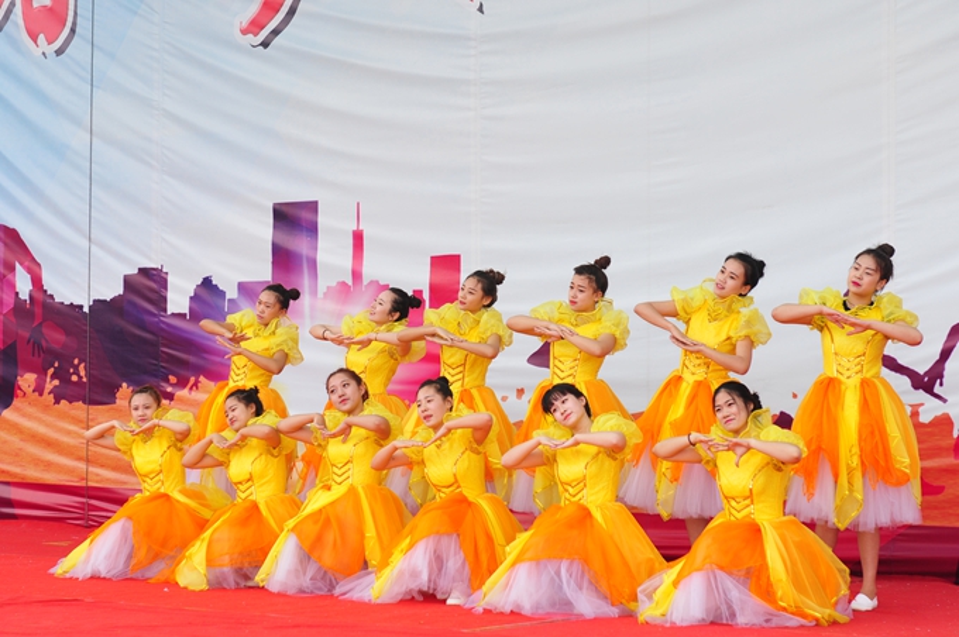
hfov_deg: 24.6
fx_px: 2196
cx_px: 480
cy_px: 318
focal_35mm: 82
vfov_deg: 16.5
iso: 250
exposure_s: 1/250
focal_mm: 55
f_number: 4.5
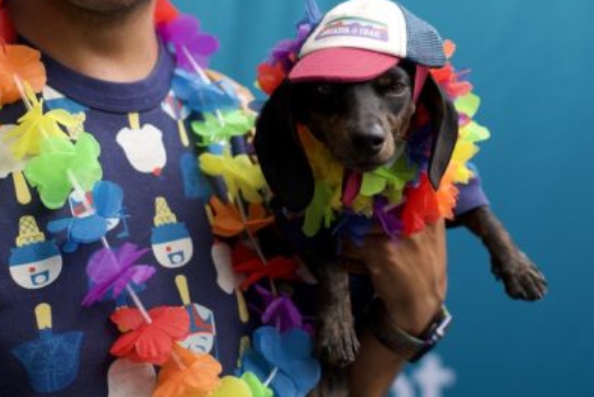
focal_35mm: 85
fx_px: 1403
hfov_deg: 23.9
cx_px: 340
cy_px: 84
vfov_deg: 16.0
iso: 250
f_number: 2
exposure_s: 1/1600
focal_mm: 35
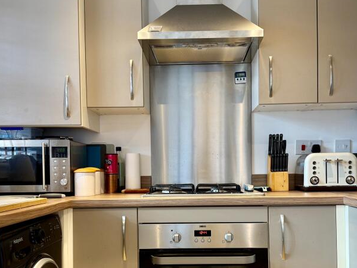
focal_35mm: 41
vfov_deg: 34.9
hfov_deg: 45.7
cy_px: 173
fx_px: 423
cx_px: 188
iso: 100
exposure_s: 1/50
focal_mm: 6.76
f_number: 1.78
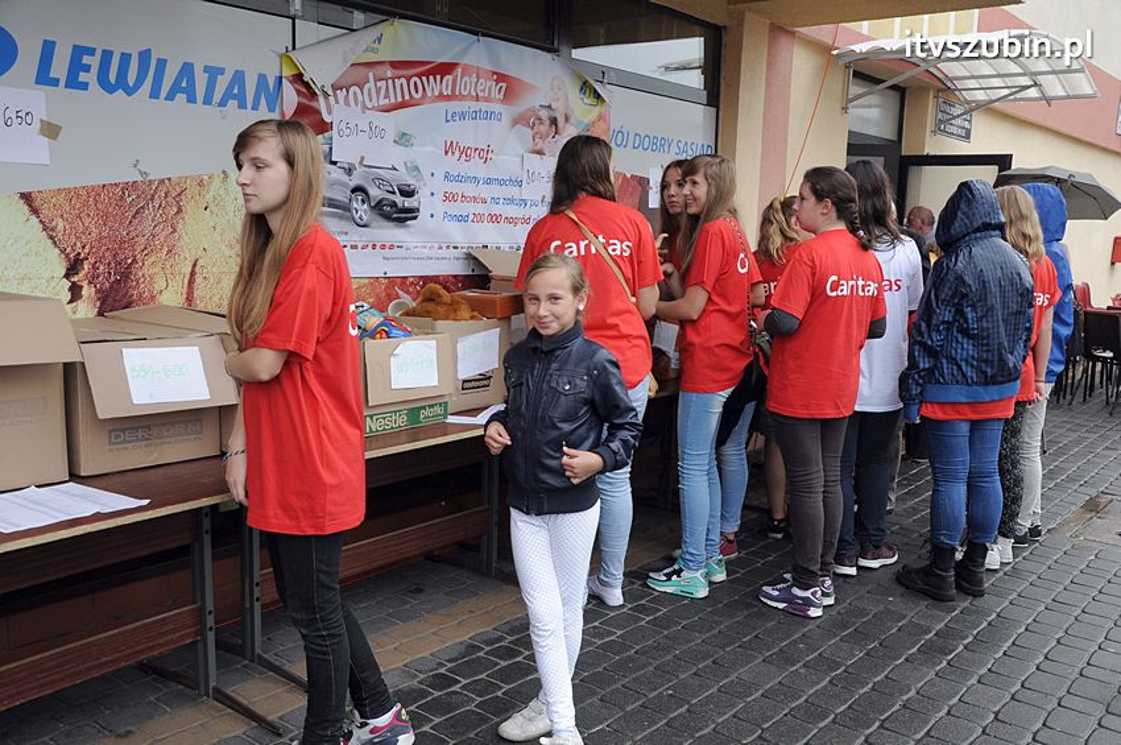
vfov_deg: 39.9
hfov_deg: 57.3
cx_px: 560
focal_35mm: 33
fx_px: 1027
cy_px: 372
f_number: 7.1
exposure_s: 1/200
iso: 640
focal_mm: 22
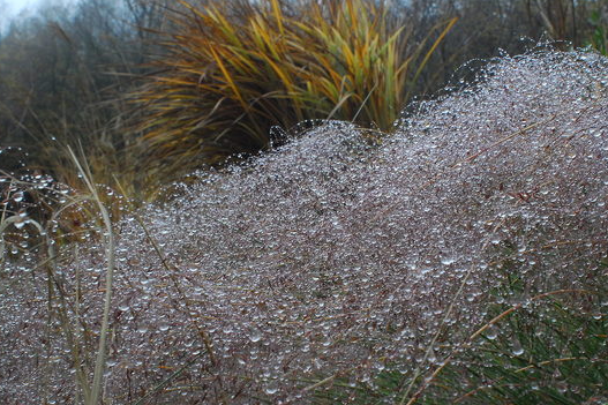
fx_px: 692
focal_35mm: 41
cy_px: 221
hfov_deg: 47.4
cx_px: 329
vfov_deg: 32.6
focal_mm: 24
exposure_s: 1/20
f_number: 16
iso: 500
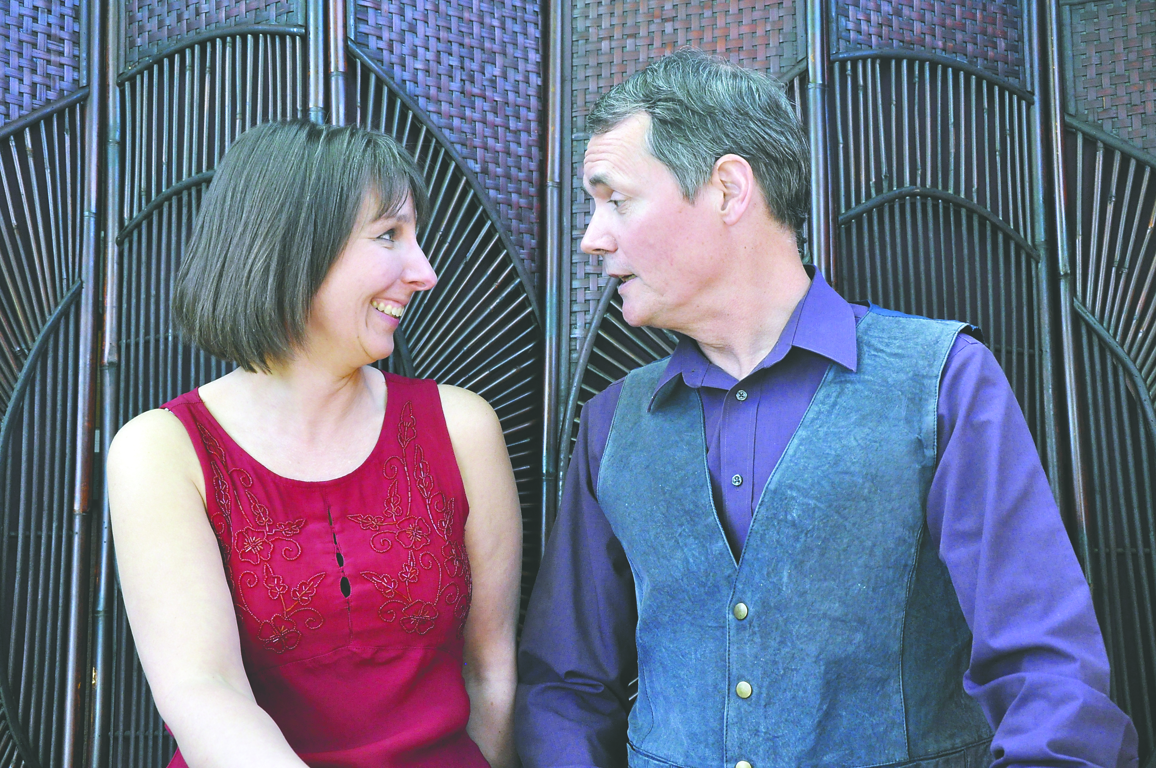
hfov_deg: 41.2
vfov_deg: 28.0
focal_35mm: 48
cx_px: 578
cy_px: 384
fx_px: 1539
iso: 1250
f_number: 5.6
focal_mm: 32
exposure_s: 1/250
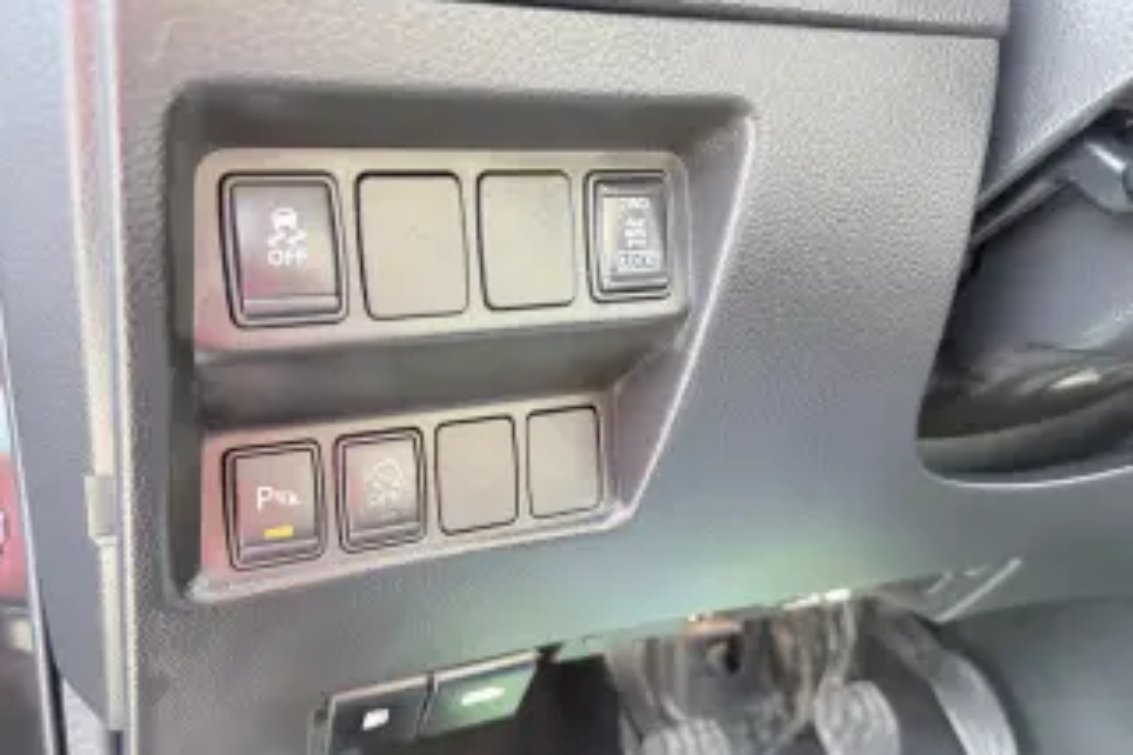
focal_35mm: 28
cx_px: 547
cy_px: 363
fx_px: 881
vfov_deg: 46.4
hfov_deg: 65.5
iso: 320
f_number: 1.78
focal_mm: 6.76
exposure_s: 1/60
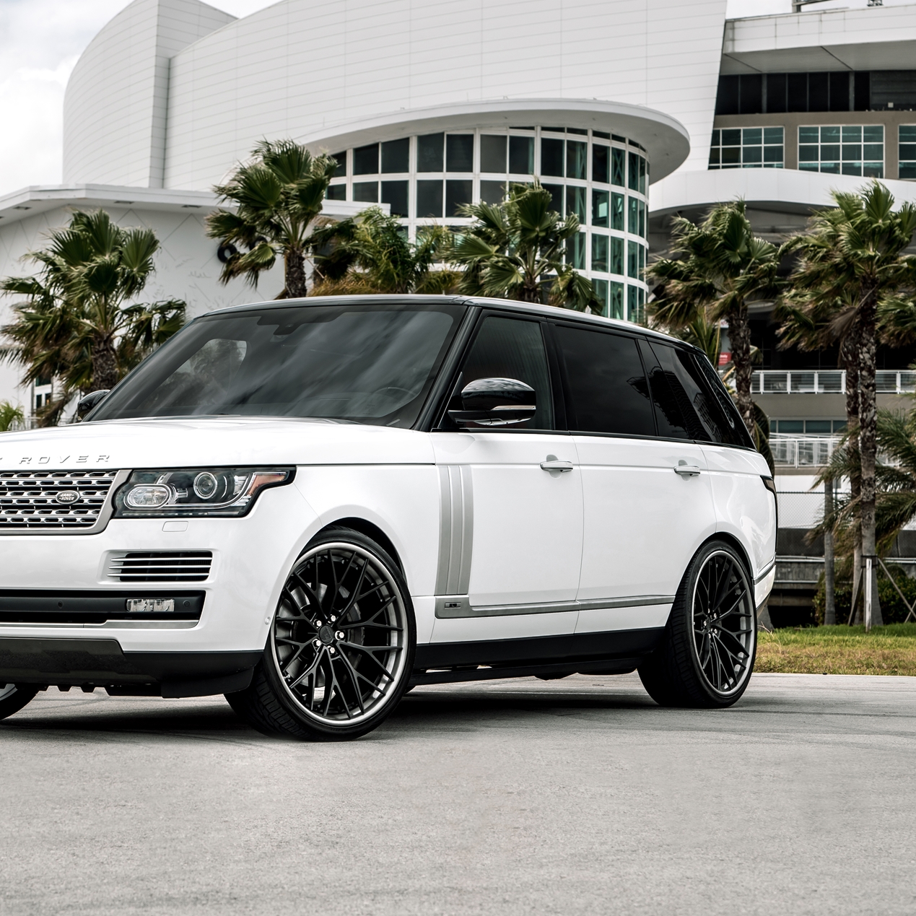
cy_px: 461
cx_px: 300
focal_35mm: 90
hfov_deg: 19.2
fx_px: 2694
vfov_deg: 19.3
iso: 100
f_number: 7.1
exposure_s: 1/160
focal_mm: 70
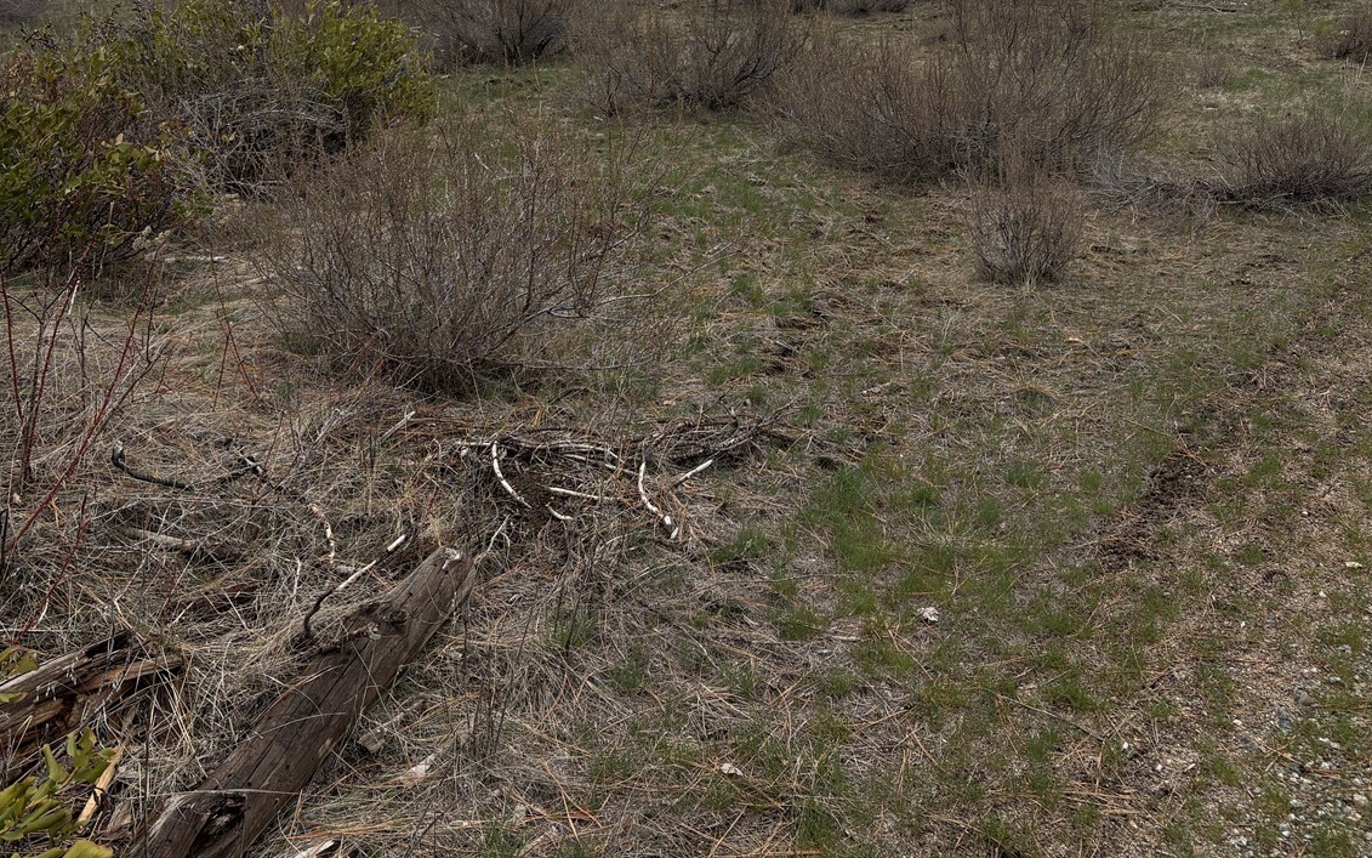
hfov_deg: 50.3
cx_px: 752
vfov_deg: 32.1
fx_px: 1458
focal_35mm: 39
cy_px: 198
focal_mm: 5.96
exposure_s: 1/2012
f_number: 1.6
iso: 50
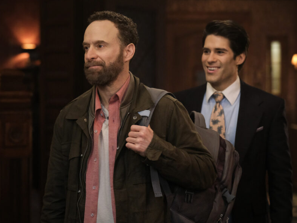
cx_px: 161
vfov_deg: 16.1
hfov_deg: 21.3
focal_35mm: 92
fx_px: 790
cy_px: 111
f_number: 2.5
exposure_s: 1/125
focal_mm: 56
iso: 6400
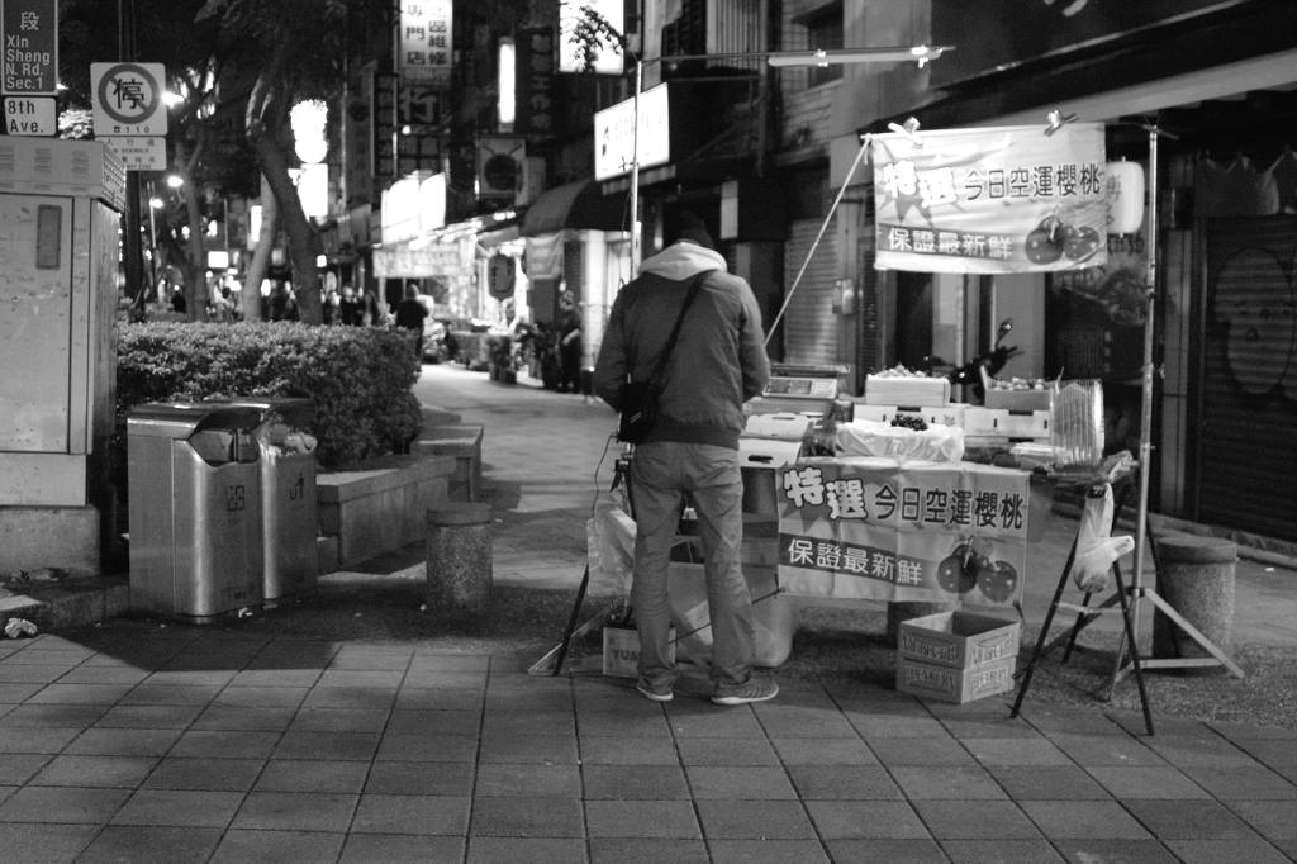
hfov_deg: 47.4
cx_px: 648
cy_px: 432
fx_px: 1477
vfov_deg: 32.6
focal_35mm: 41
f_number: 2.8
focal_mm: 24.2
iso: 800
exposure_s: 1/20
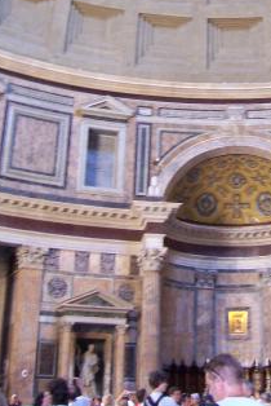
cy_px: 84
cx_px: 218
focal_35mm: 61
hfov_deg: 22.0
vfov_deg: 32.0
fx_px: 687
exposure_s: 1/10
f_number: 3
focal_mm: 6
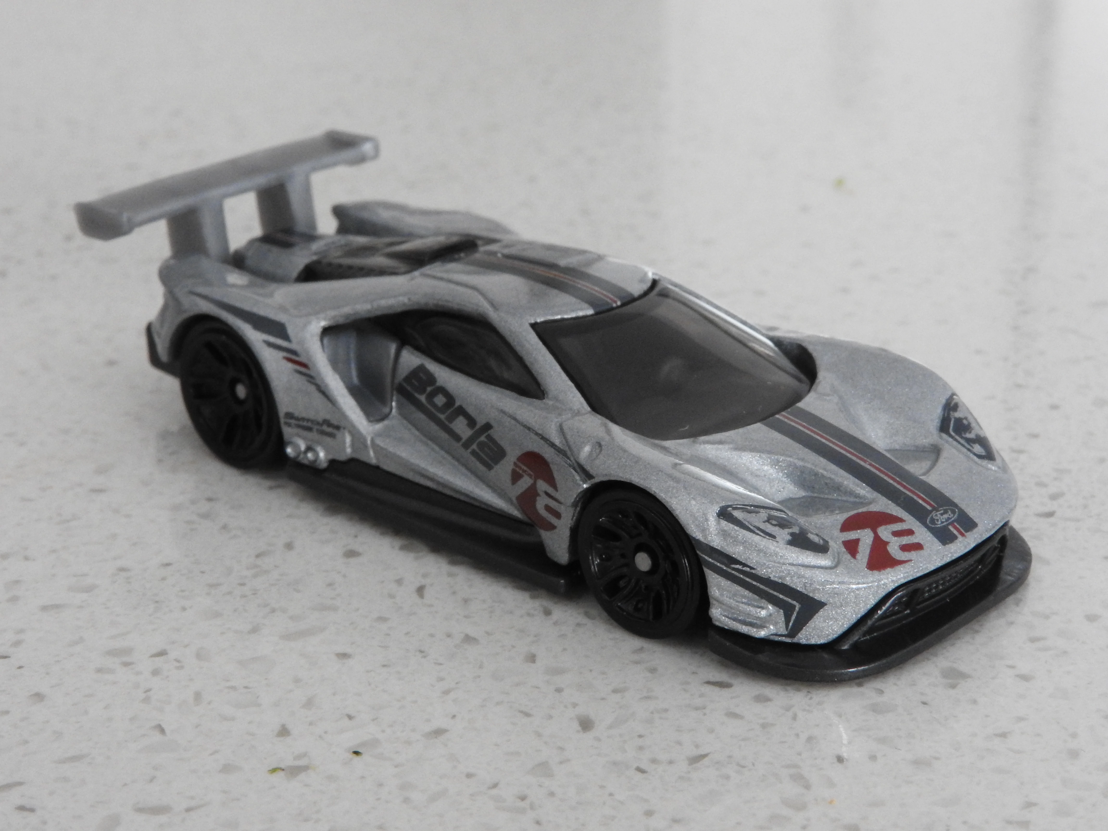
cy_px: 416
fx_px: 2241
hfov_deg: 27.8
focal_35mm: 70
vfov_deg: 21.0
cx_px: 554
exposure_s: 1/8
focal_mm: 12.5
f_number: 8
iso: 800
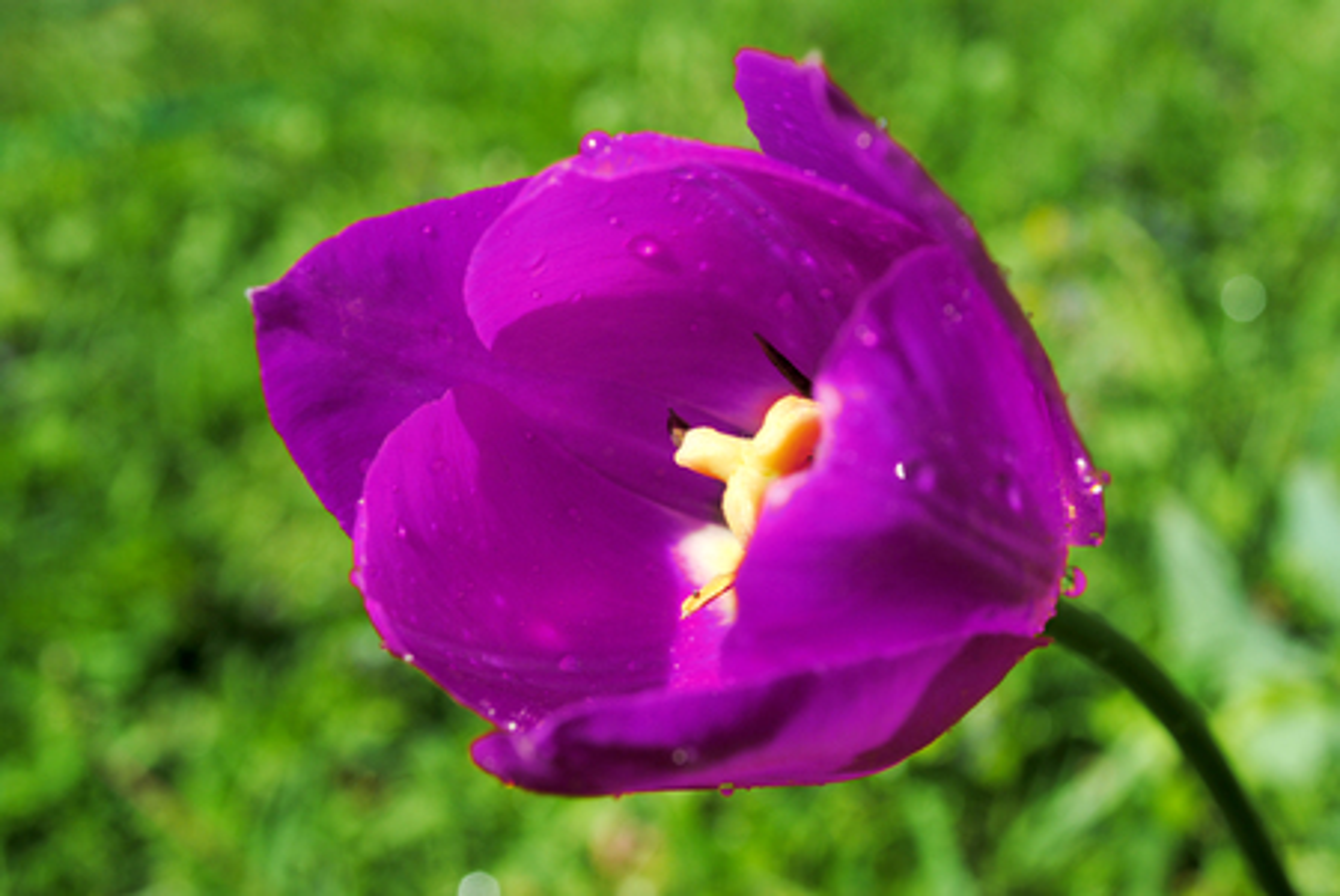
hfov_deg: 37.8
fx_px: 1956
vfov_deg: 25.8
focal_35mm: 52
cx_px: 670
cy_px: 448
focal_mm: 35
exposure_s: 1/250
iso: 100
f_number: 8
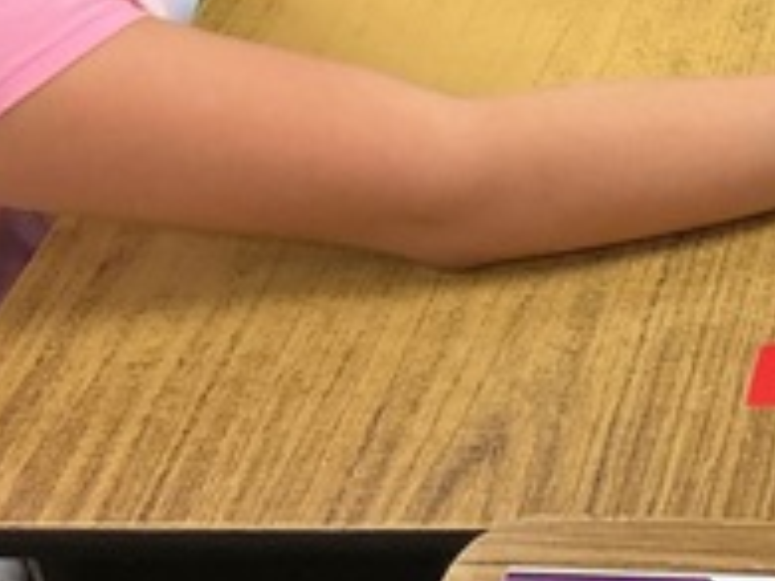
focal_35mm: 119
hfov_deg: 15.3
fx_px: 2663
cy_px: -354
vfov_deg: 11.8
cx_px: 1168
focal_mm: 3
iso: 64
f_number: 1.8
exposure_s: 1/60
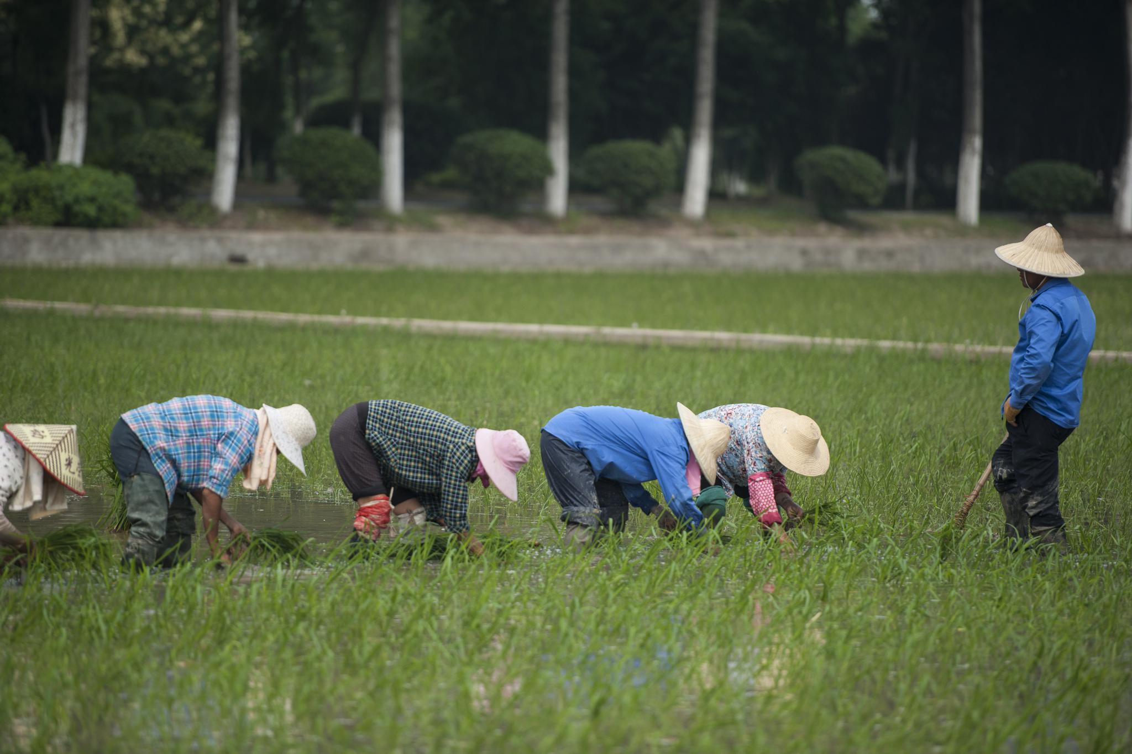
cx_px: 566
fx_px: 6285
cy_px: 377
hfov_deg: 10.3
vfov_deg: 6.9
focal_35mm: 200
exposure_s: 1/2500
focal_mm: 200
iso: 160
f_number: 2.8
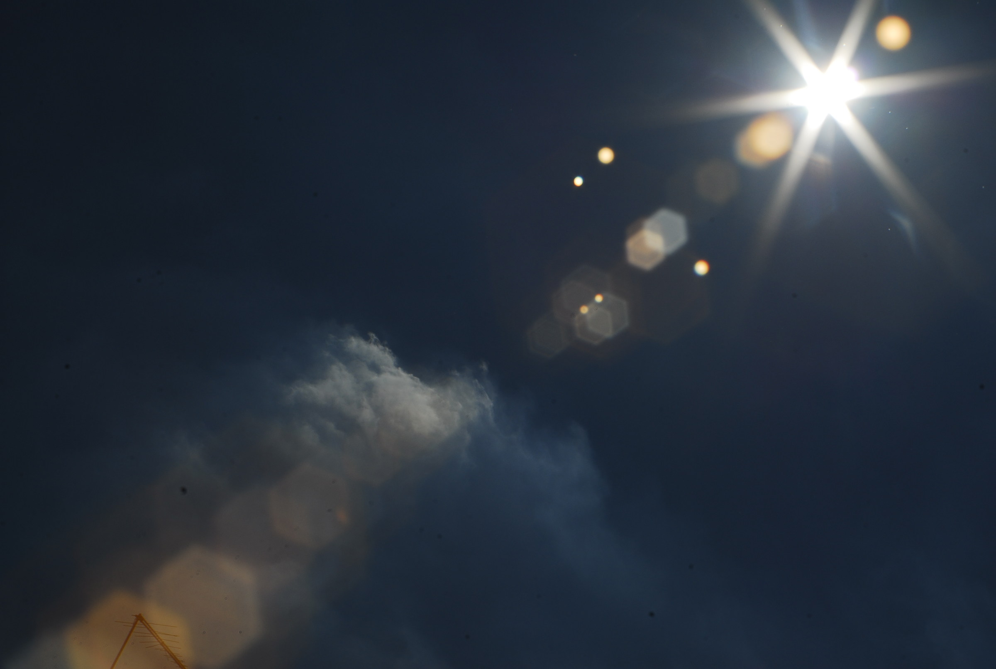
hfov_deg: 31.1
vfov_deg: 21.2
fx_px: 1788
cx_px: 498
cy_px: 334
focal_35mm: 64
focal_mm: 43
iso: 100
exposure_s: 1/250
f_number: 22
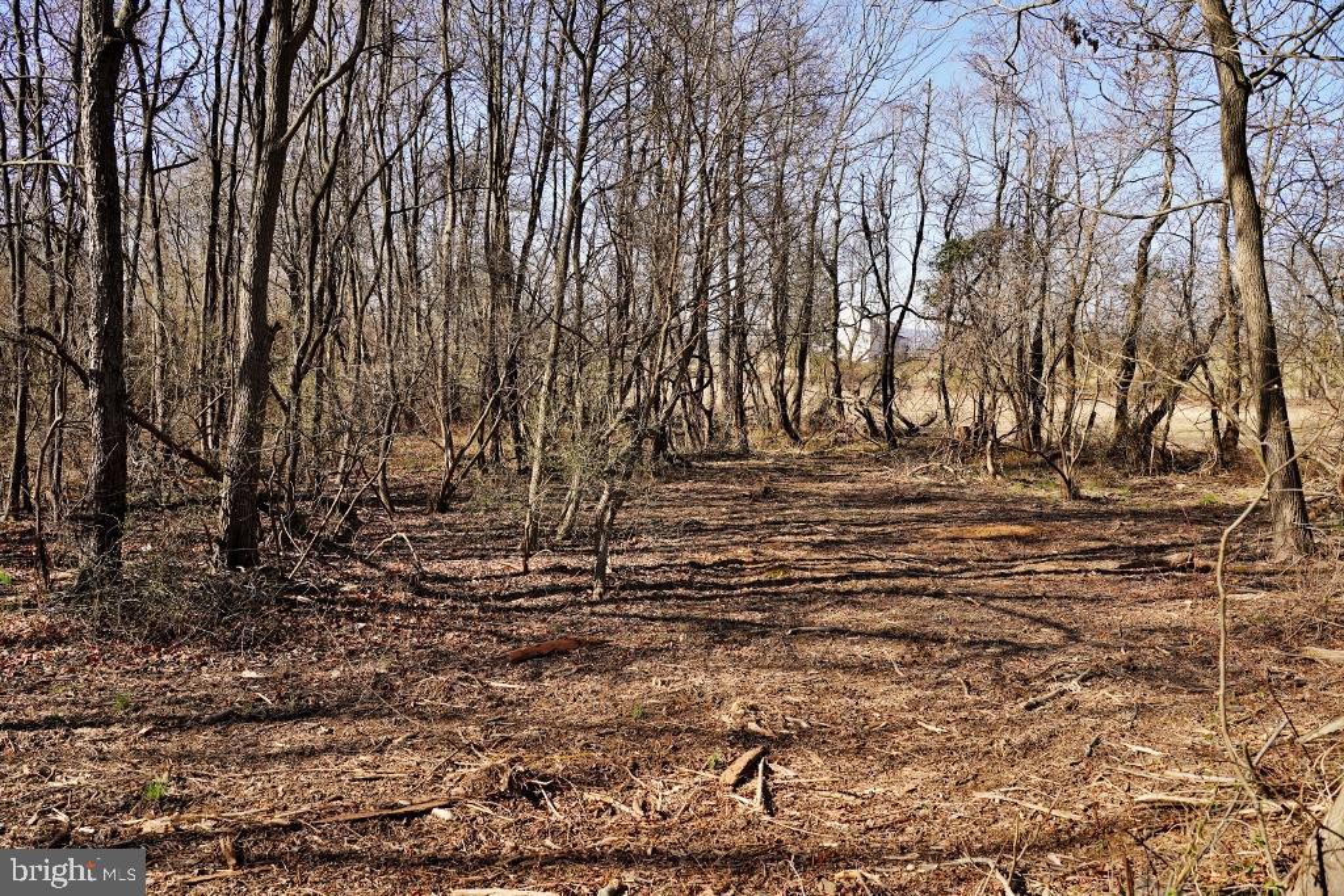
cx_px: 672
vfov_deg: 46.4
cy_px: 448
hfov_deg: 65.5
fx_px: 1045
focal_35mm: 28
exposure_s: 1/250
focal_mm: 28
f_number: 5.6
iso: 100
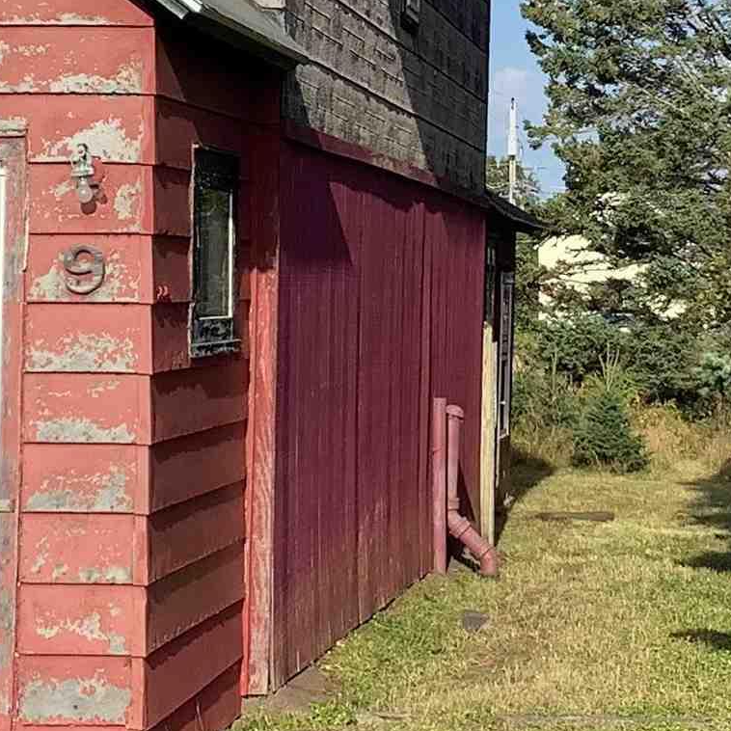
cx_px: 465
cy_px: 197
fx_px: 2652
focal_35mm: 111
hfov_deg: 15.7
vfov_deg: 15.6
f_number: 2.4
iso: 25
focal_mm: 3.3
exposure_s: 1/1116
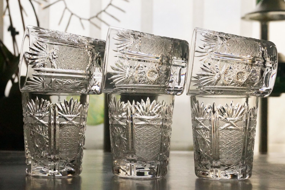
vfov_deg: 22.6
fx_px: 475
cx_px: 142
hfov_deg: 33.4
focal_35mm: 60
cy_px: 95
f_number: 13
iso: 6400
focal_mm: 40
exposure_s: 1/2500
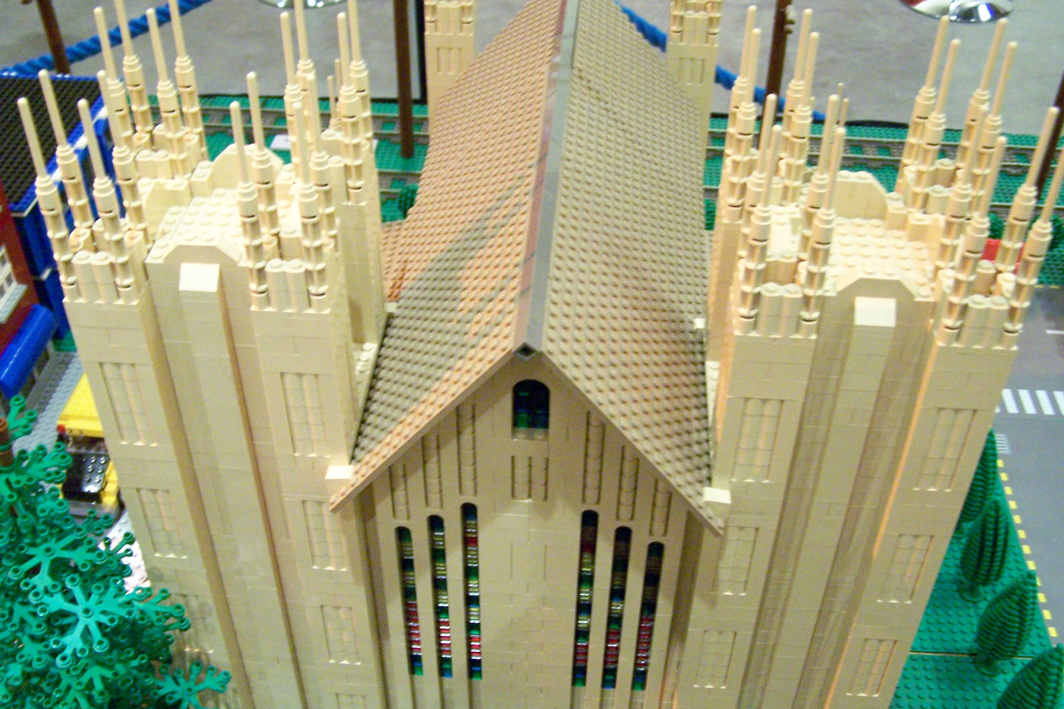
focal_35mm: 40
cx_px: 533
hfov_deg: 48.5
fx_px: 1182
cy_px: 361
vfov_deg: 33.4
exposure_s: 1/10
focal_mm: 6.3
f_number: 2.8
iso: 400
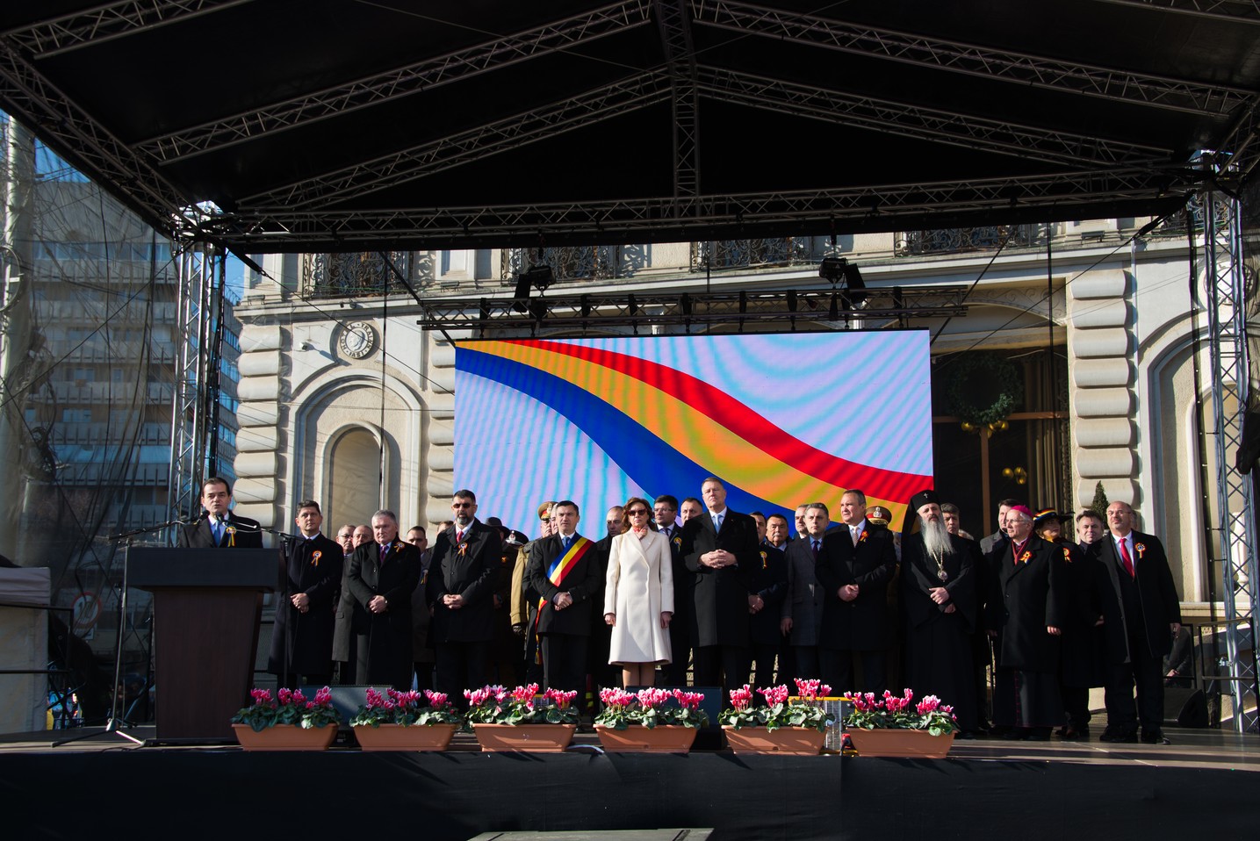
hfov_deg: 41.1
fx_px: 1681
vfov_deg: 28.1
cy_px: 420
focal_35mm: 48
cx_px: 630
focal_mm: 48
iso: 100
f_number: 8
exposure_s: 1/100
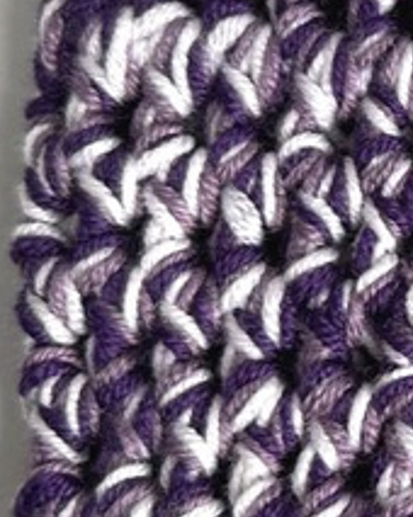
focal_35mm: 132
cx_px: 875
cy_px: 279
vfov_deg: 14.6
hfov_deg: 10.5
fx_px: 2020
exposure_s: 1/122
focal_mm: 6.86
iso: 64
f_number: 1.78
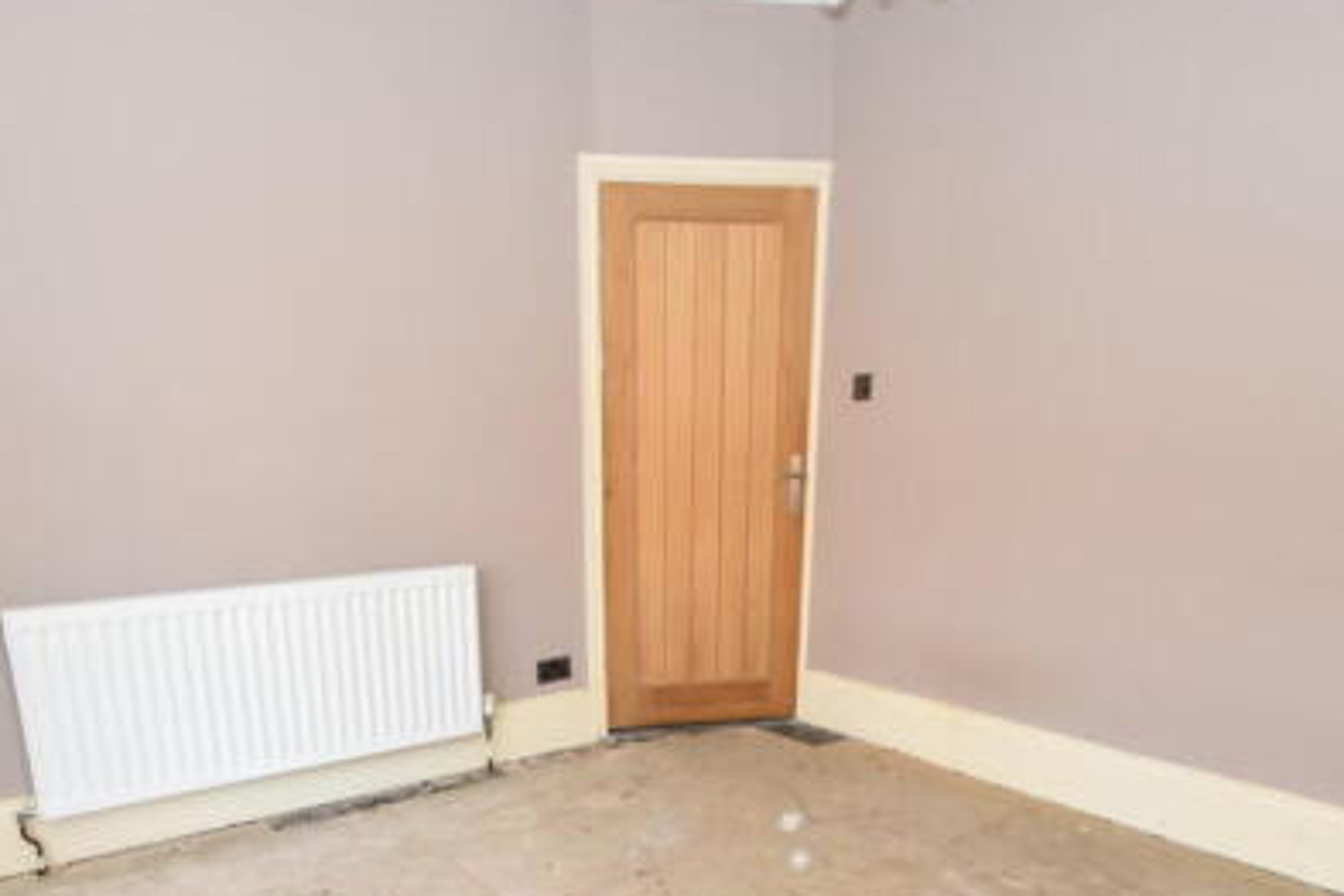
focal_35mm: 25
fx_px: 933
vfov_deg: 48.6
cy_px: 706
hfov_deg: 71.4
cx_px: 617
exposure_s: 1/100
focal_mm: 10
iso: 800
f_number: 5
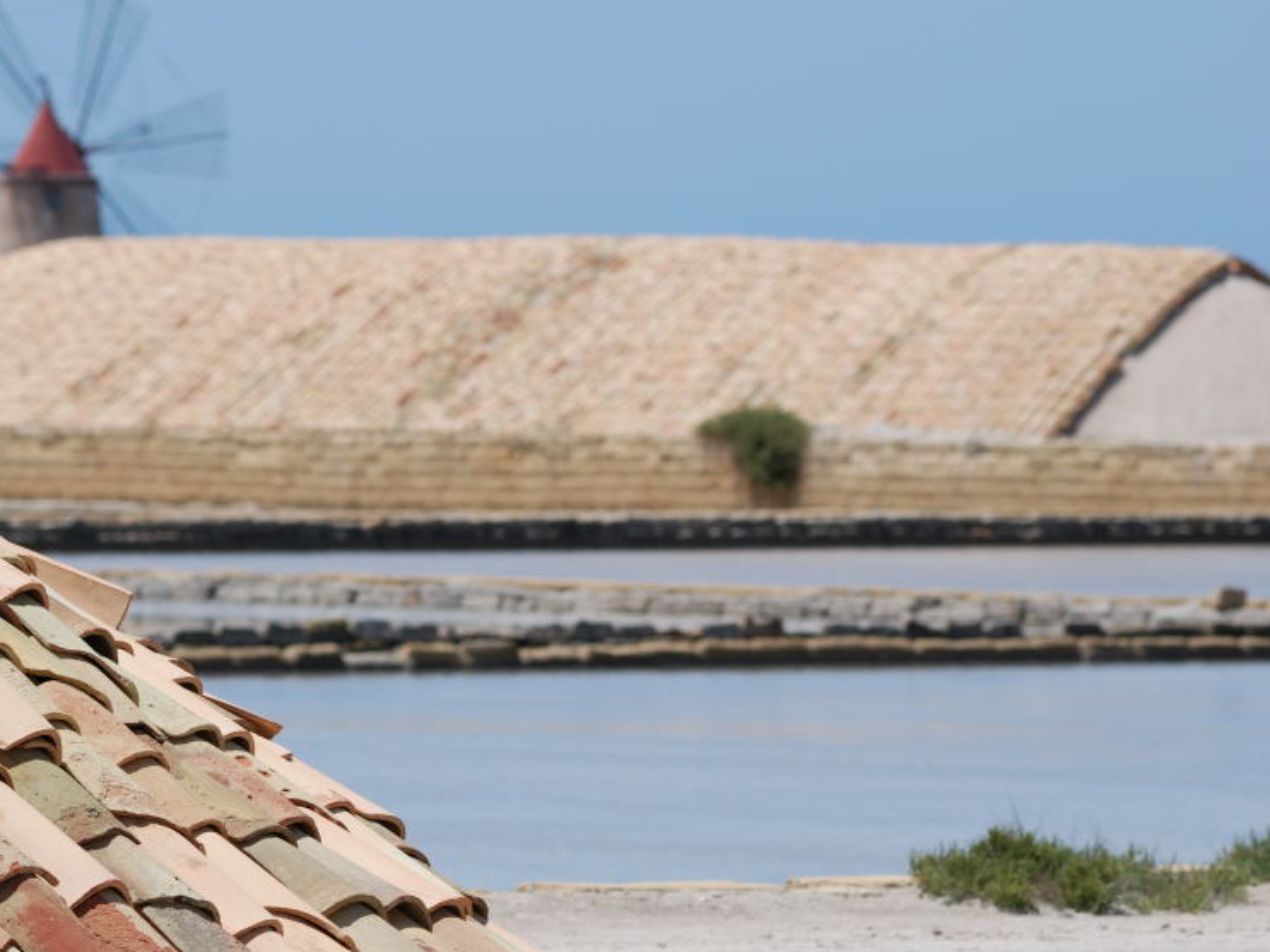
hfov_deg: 5.5
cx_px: 426
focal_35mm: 358
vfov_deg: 4.2
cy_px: 461
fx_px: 13132
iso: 100
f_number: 8
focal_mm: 180
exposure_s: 1/400
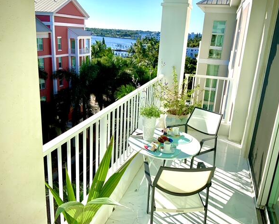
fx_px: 256
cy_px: 112
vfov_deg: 47.2
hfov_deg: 57.1
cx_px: 143
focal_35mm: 31
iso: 16
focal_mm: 3
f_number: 1.8
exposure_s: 1/2538
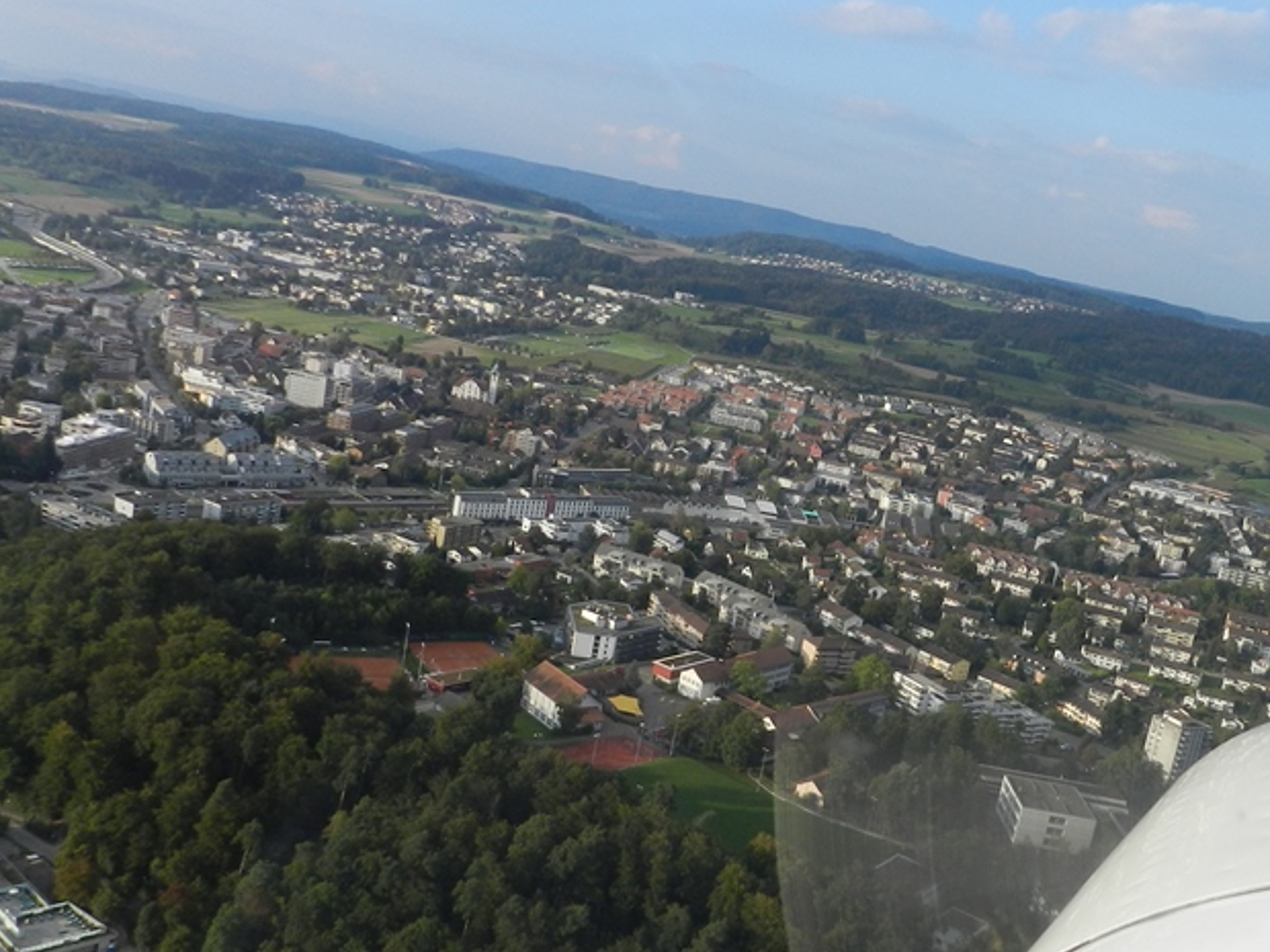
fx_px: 1394
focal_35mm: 38
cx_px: 772
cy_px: 532
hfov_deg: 48.6
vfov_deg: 37.7
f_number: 3.4
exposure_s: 1/800
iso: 160
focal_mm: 4
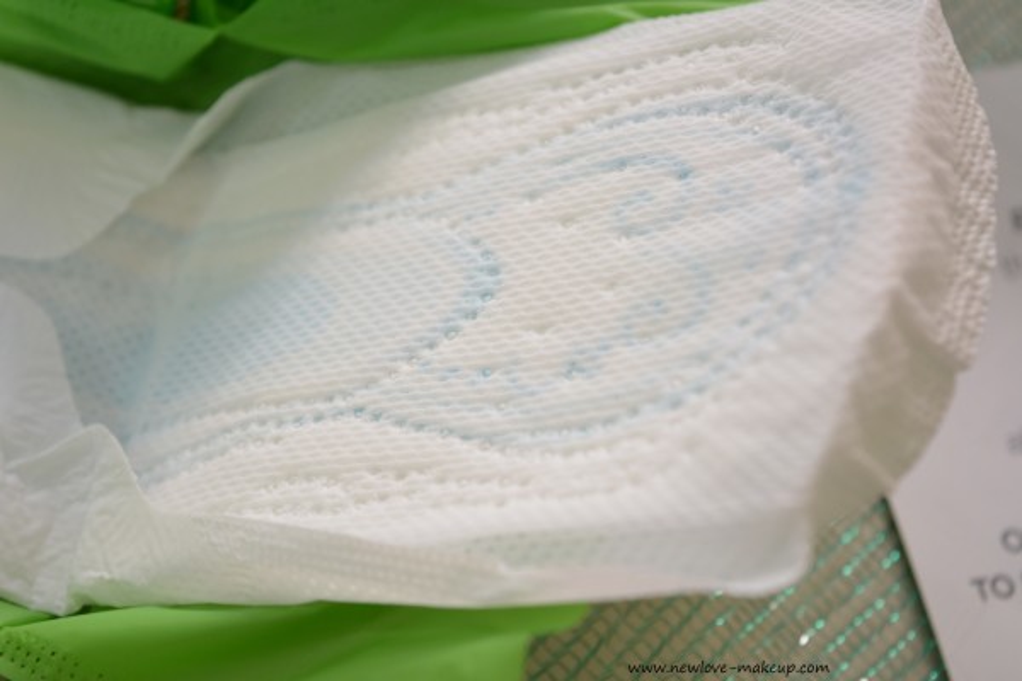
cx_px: 511
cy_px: 340
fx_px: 2342
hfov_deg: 24.6
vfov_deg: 16.6
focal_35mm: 82
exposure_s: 1/8
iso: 640
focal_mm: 55
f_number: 5.6
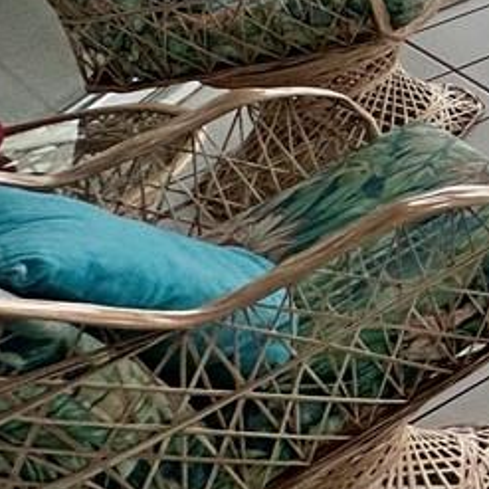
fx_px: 1279
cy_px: -350
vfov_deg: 18.0
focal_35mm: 80
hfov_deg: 10.9
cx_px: 1532
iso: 40
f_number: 2.2
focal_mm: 2.22
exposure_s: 1/500
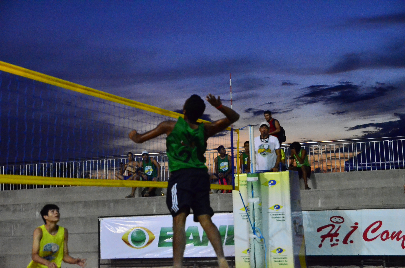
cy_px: 134
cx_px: 202
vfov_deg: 20.1
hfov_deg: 29.9
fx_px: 758
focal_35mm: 68
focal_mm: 45
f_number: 4.5
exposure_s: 1/400
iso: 6400
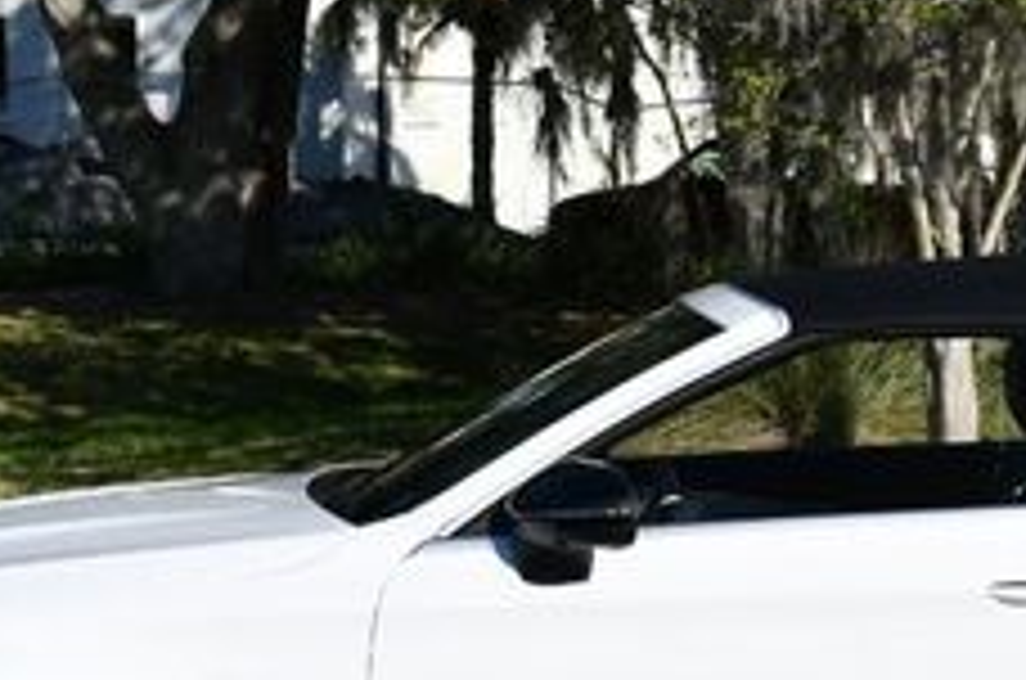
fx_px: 3839
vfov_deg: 10.1
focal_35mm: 135
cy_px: 315
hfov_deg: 15.1
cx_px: 819
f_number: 10
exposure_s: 1/400
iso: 100
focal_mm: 32
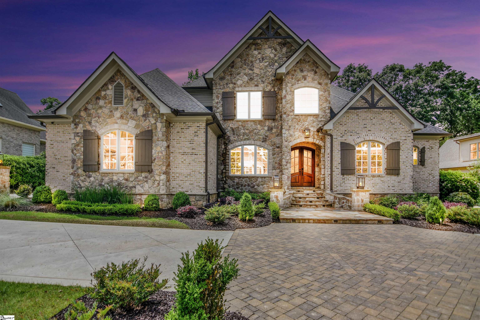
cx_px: 240
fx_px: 220
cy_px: 160
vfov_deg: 72.1
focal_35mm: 16
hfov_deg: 95.0
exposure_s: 1/2000
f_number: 2.8
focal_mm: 11
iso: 160
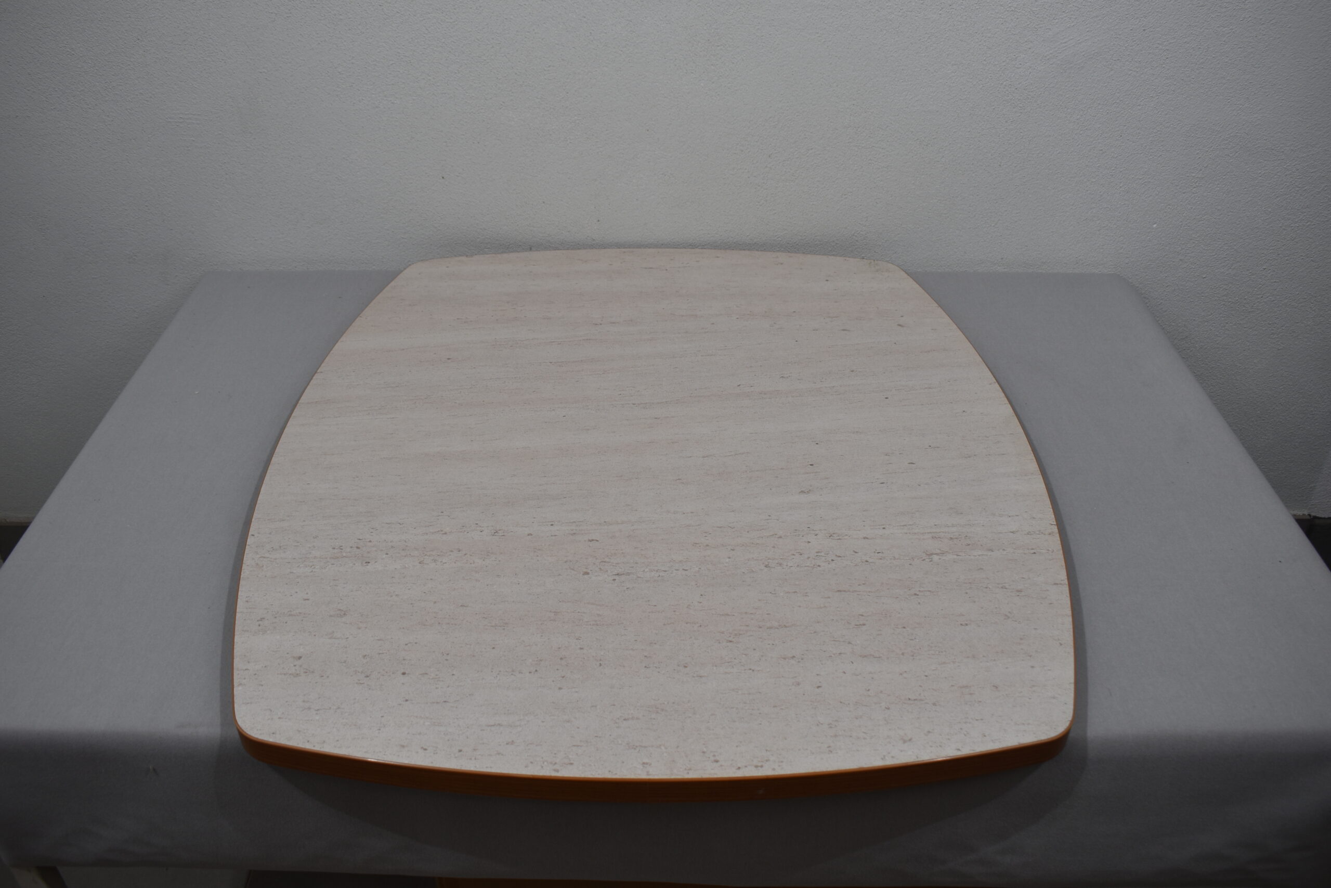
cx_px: 666
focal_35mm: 30
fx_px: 1109
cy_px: 444
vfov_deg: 43.6
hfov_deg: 61.9
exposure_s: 1/125
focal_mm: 20
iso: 250
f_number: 5.6
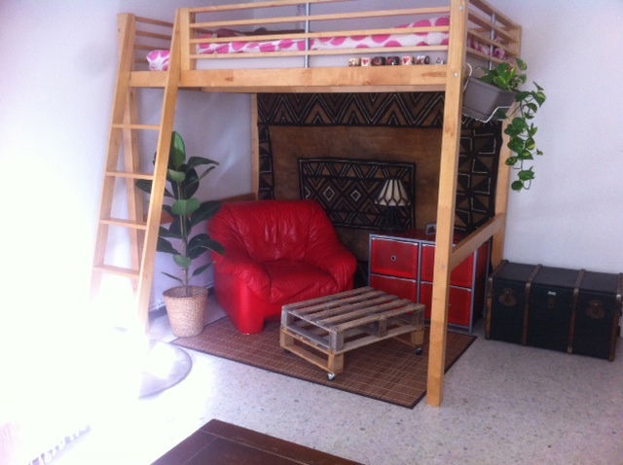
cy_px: 232
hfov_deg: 52.7
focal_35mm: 35
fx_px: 629
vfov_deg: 40.6
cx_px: 312
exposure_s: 1/15
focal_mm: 3.85
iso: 160
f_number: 2.8
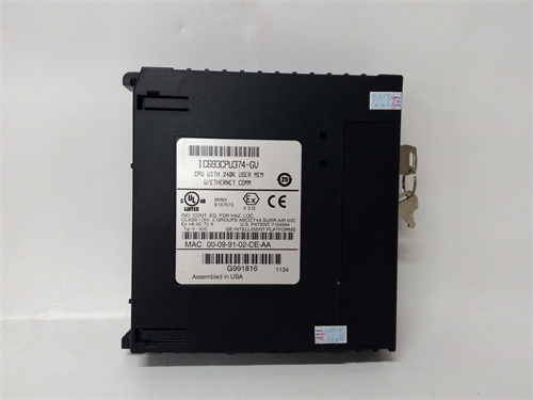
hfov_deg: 65.3
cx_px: 266
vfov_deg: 51.4
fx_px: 416
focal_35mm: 27
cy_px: 200
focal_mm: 3.79
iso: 194
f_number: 2
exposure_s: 1/33
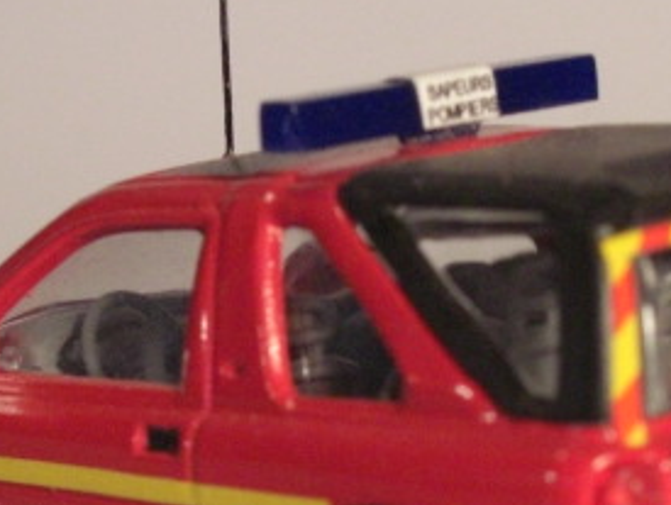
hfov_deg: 12.5
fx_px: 3067
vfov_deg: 9.4
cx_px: 376
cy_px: 405
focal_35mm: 158
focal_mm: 14.2
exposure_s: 1/100
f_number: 4
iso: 800
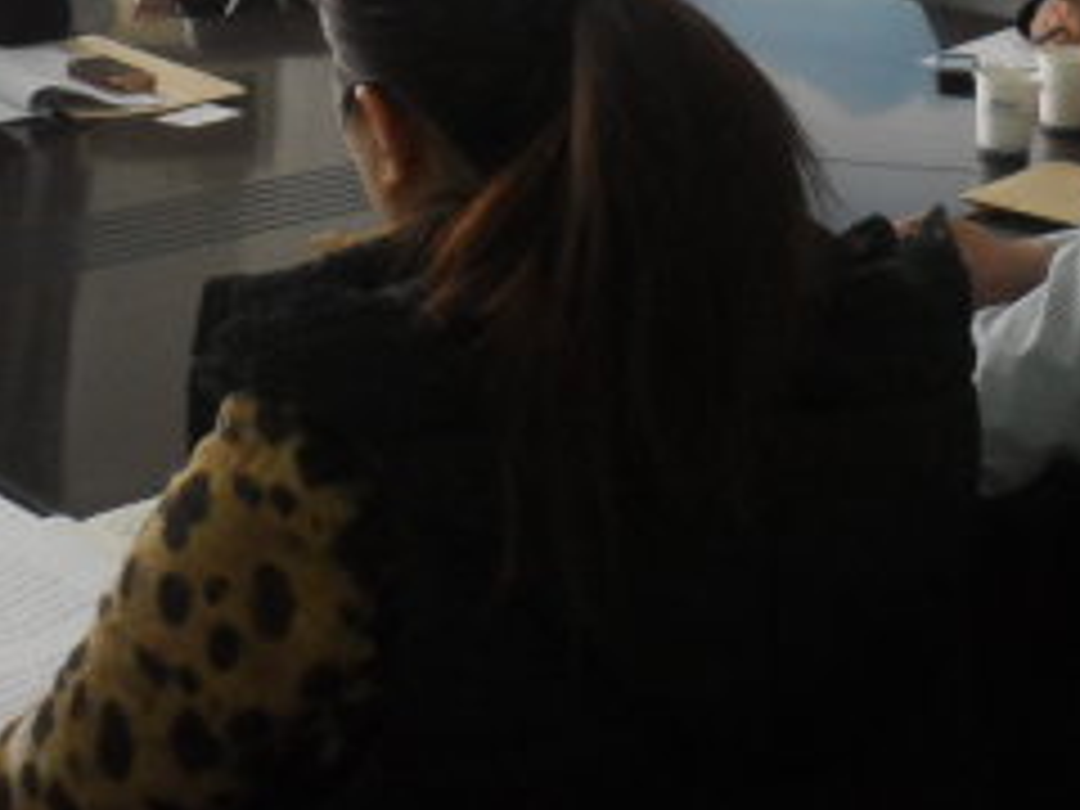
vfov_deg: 20.2
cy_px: -101
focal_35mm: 69
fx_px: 2153
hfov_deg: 27.9
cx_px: 315
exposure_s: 1/30
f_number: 3.2
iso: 240
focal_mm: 4
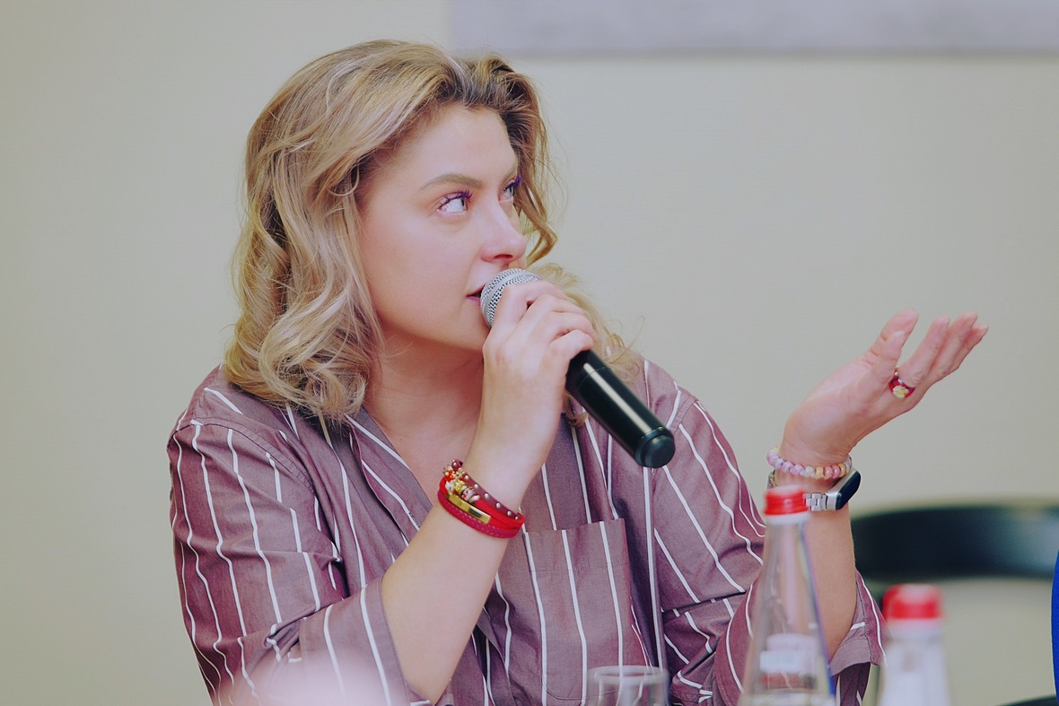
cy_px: 353
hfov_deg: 16.9
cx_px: 530
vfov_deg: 11.3
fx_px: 3560
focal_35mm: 121
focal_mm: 121
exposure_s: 1/125
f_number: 2.8
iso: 500
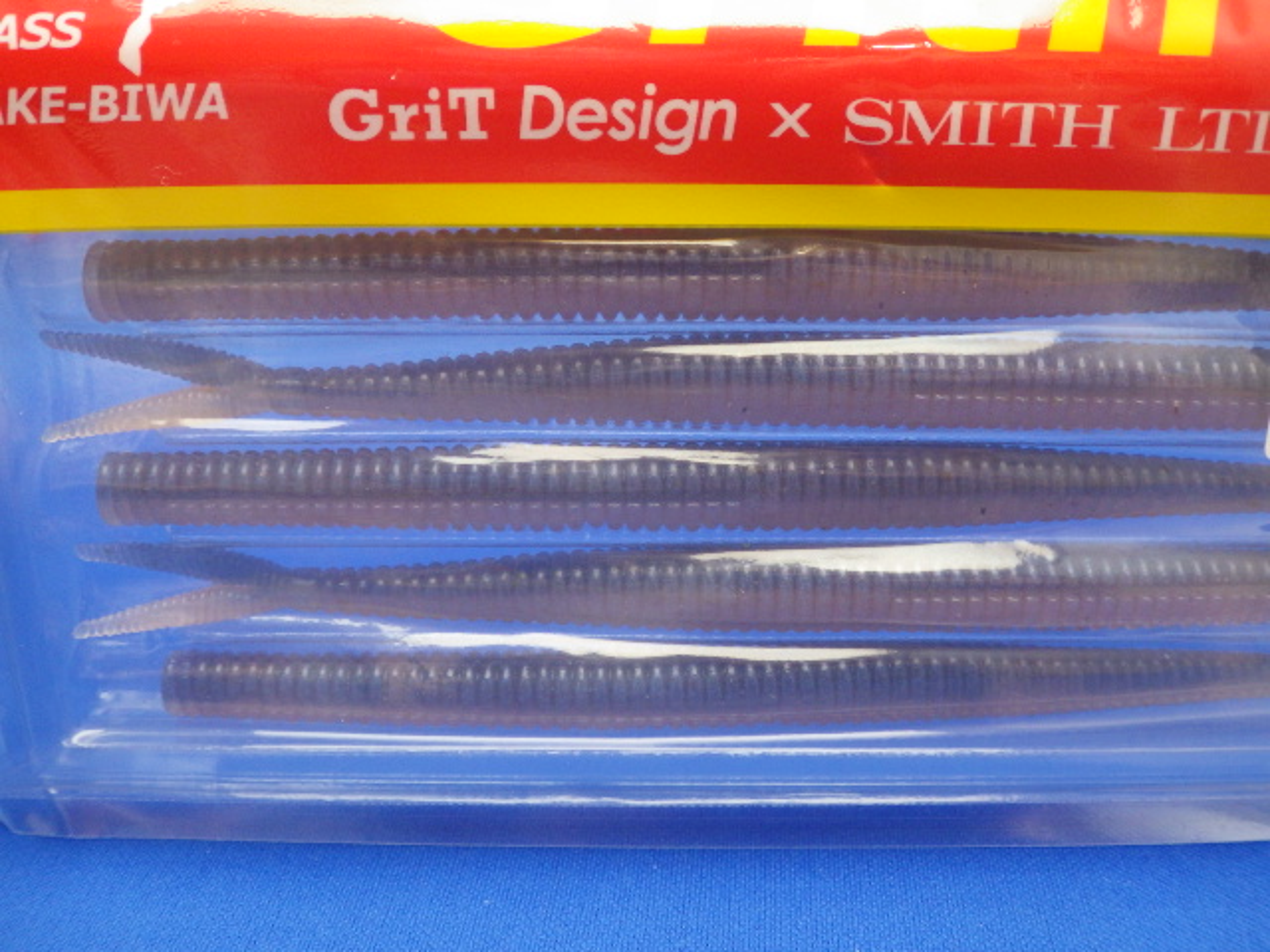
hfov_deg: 58.4
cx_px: 635
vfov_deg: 45.4
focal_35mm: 31
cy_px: 476
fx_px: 1137
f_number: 2.3
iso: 400
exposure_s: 1/45
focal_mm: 5.5
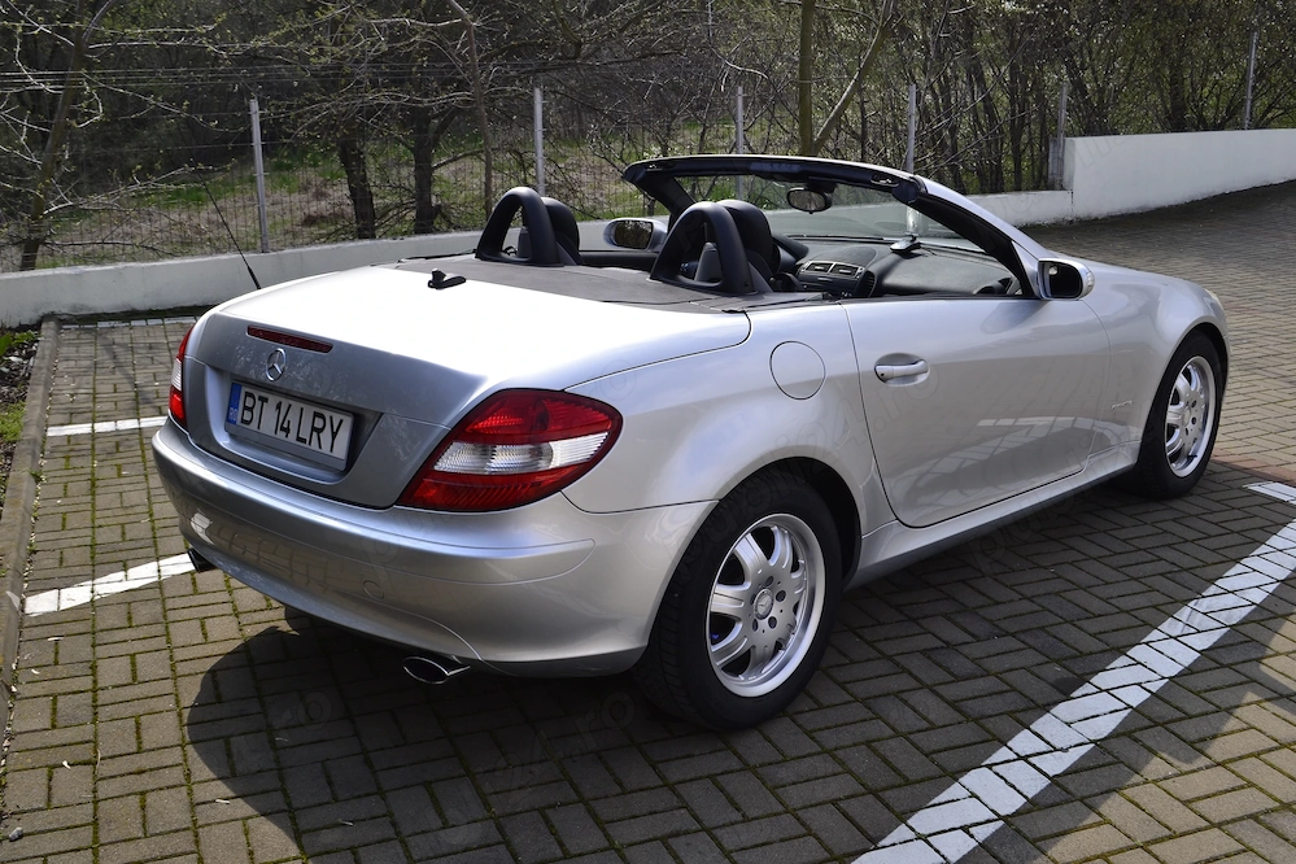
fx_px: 1296
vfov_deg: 36.9
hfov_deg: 53.1
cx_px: 648
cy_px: 432
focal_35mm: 36
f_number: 9
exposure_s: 1/125
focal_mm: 24
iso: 100
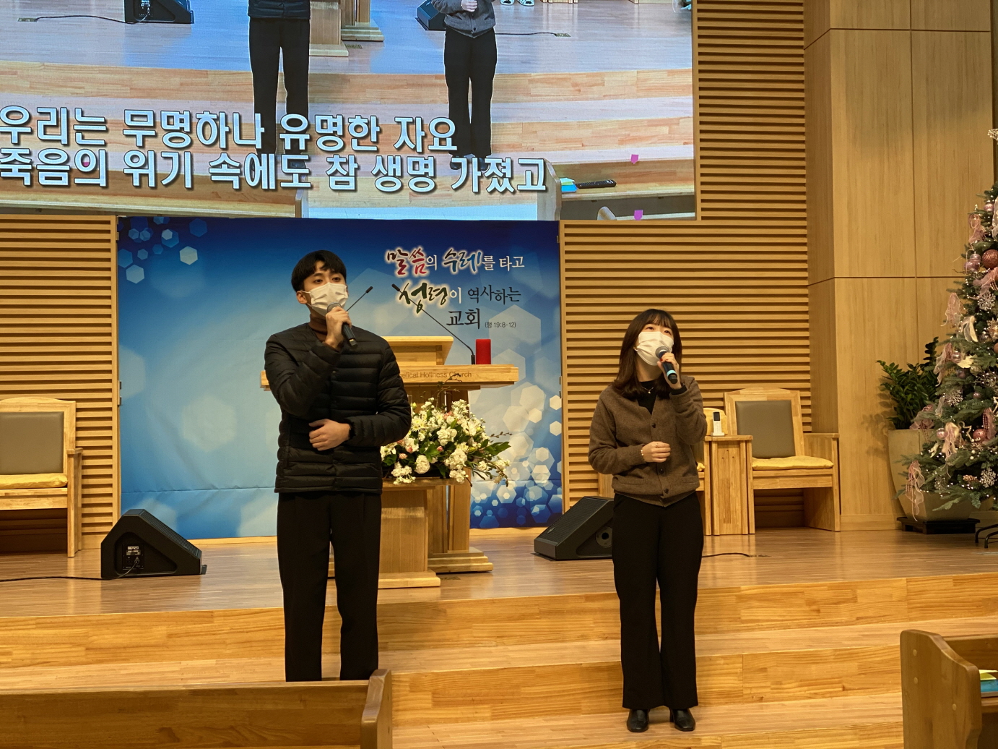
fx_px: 1499
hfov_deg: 36.8
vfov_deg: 28.0
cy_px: 374
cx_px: 499
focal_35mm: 52
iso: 100
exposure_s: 1/118
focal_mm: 6
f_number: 2
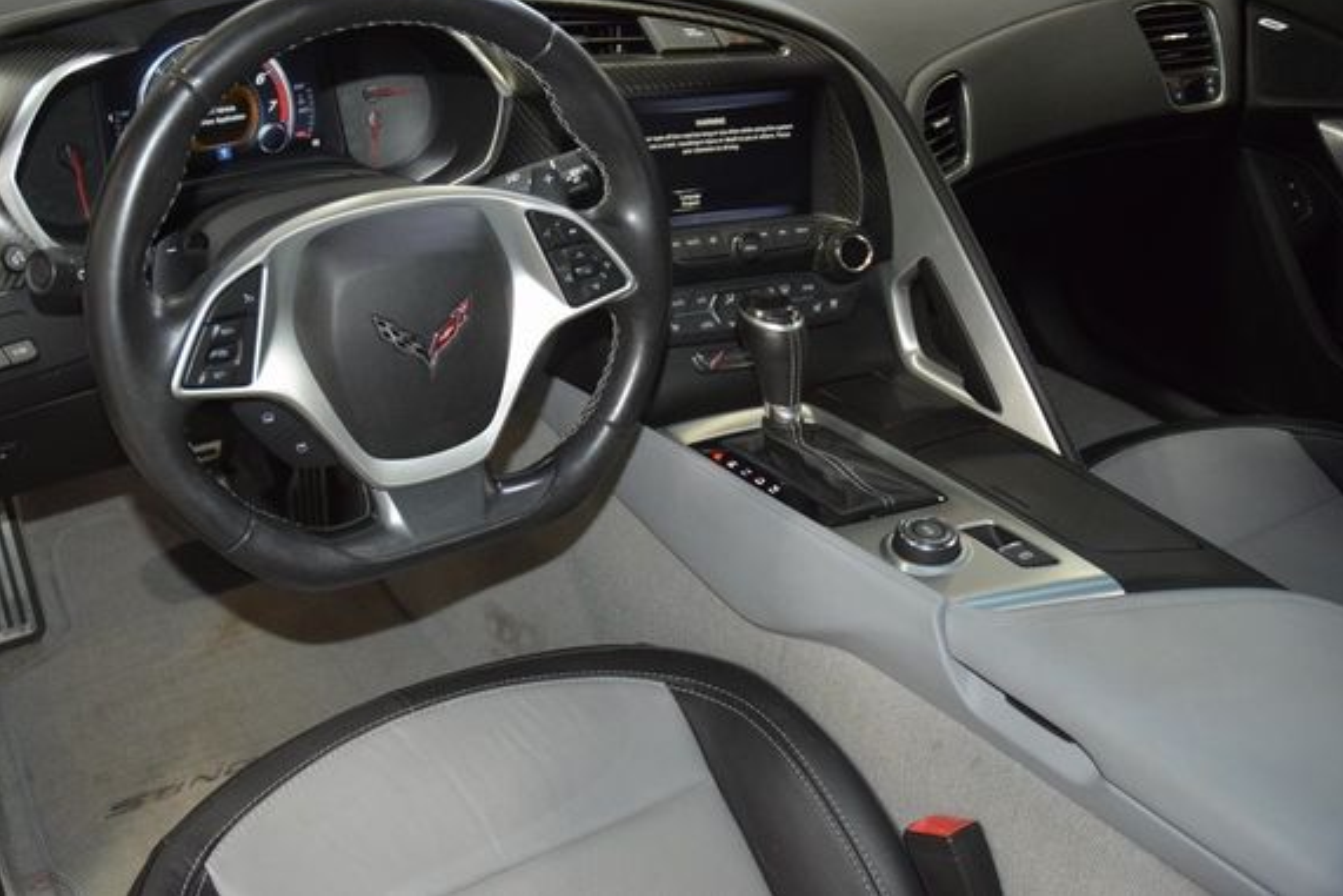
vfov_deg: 35.9
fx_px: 1381
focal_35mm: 37
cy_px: 396
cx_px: 597
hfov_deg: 51.8
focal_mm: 22
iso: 2500
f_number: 3.5
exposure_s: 1/125
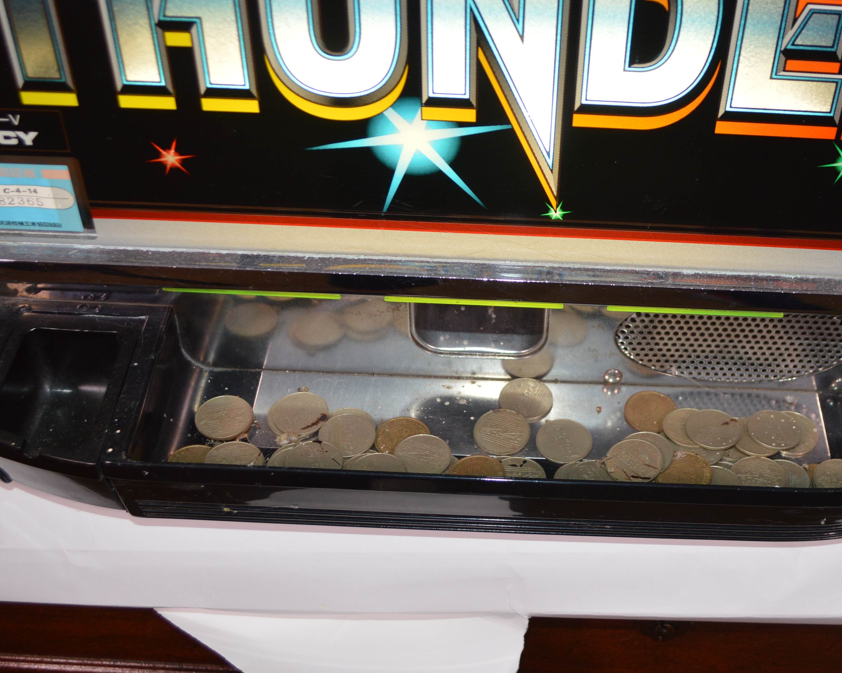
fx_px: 1096
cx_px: 548
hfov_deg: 41.6
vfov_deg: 34.1
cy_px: 274
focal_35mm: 44
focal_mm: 20
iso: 280
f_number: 4
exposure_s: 1/125
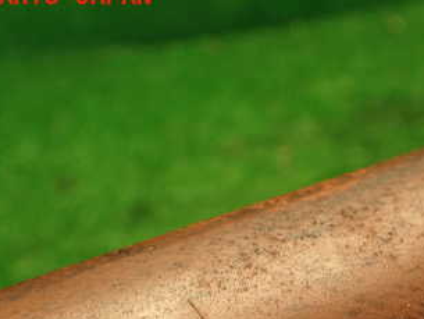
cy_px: 291
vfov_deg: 22.7
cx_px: 316
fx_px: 772
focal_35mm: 63
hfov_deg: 30.2
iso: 320
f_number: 2.4
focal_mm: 5.79
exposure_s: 1/30
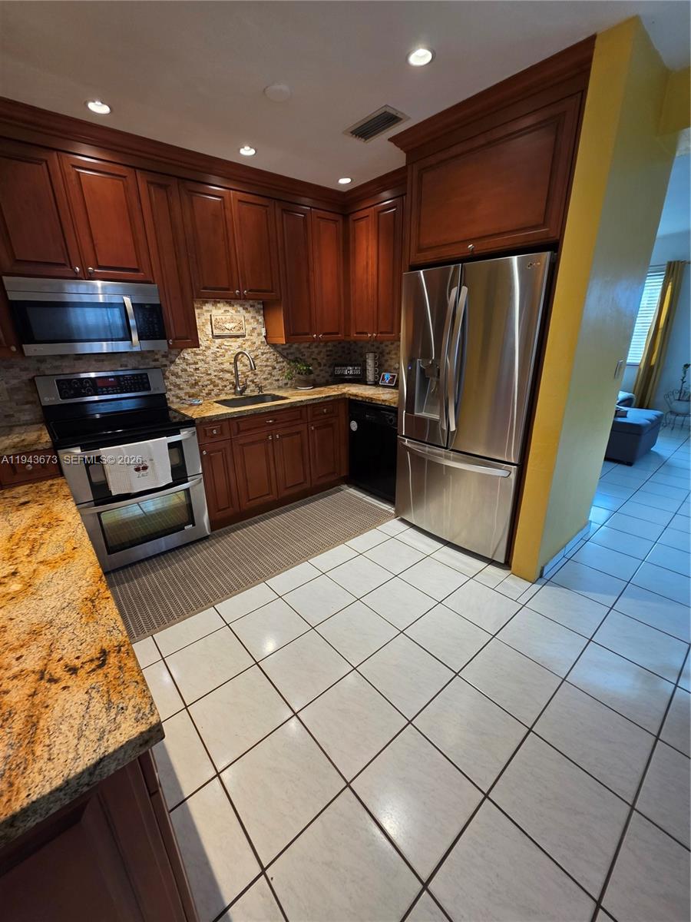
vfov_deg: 106.2
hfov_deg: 89.9
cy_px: 461
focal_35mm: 13
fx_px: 346
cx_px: 346
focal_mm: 2.2
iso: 200
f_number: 1.9
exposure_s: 1/60
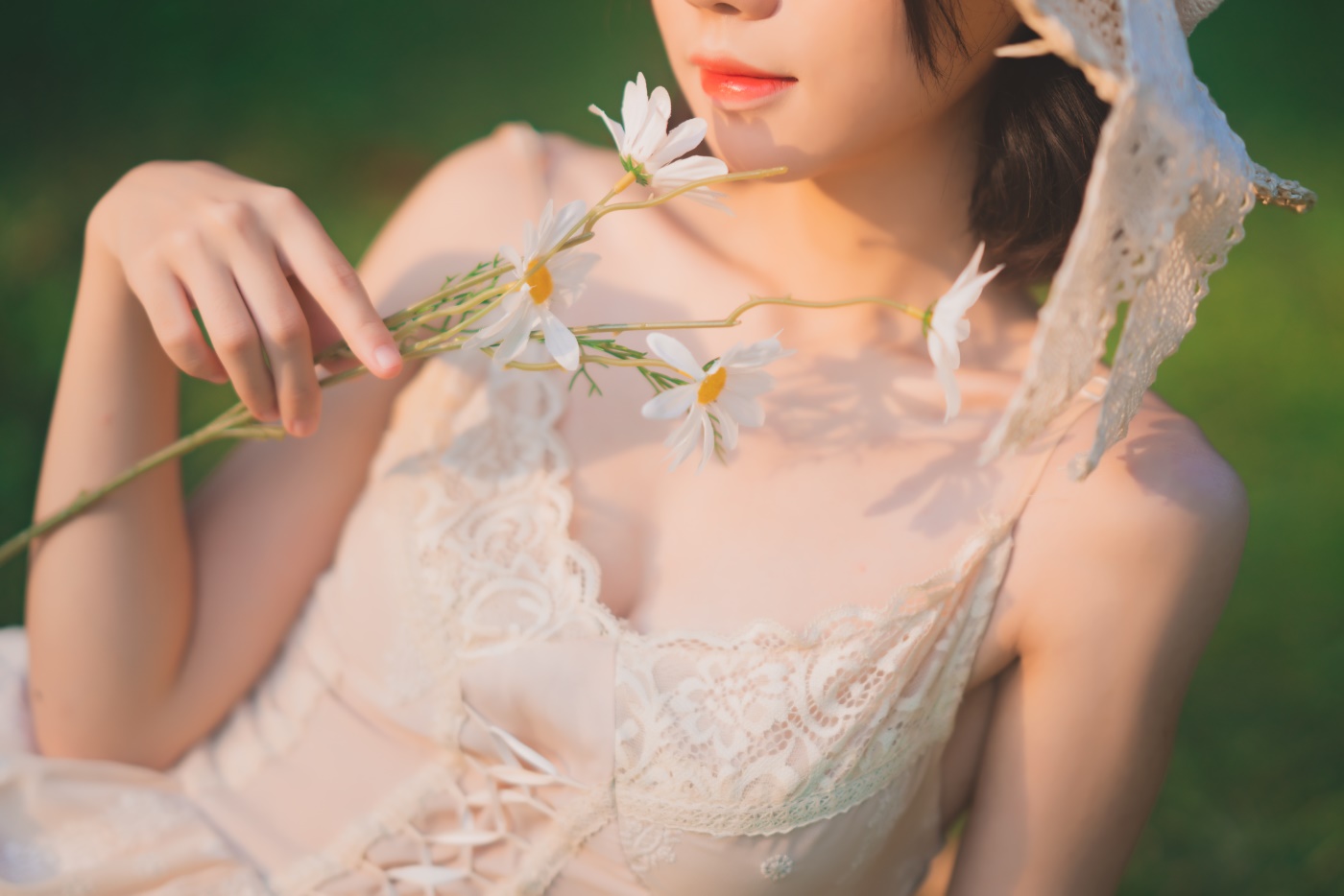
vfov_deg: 16.1
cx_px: 672
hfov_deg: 23.9
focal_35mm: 85
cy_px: 448
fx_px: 3174
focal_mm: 85
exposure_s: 1/1000
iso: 100
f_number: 1.4
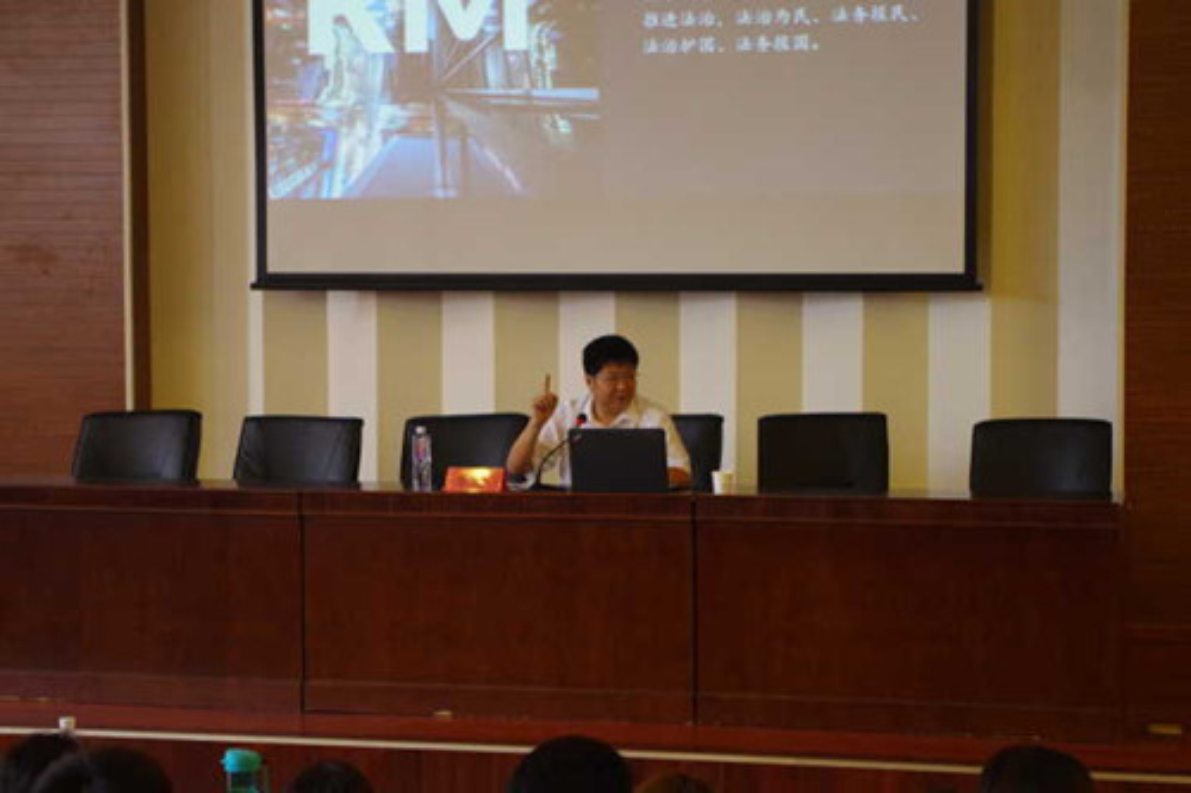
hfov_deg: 24.8
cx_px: 596
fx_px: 2712
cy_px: 396
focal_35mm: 82
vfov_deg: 16.6
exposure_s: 1/100
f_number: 5.6
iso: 3200
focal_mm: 55
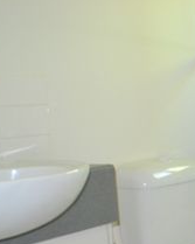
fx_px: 686
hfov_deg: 15.5
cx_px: 238
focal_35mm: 95
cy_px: 179
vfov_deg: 20.0
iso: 1800
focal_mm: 30
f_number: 4.5
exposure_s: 1/60
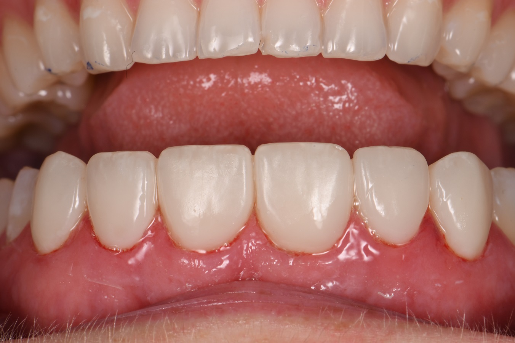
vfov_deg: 8.7
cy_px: 172
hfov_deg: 13.1
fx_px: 2245
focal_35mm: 157
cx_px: 258
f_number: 32
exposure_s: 1/160
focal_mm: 105
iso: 200
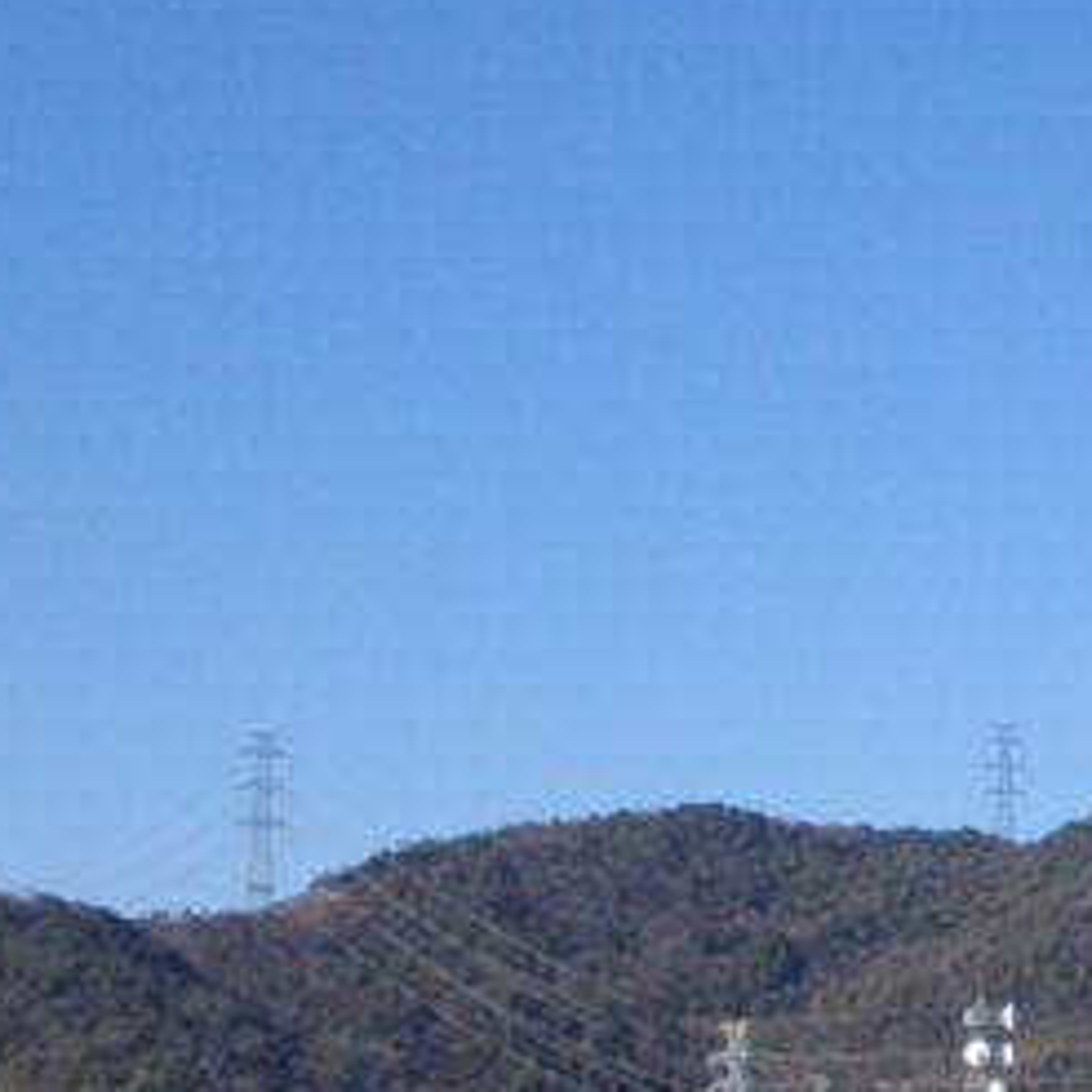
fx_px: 4854
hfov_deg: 12.5
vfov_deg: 12.8
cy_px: 755
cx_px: 1323
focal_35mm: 136
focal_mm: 6.2
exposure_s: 1/400
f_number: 5.6
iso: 100
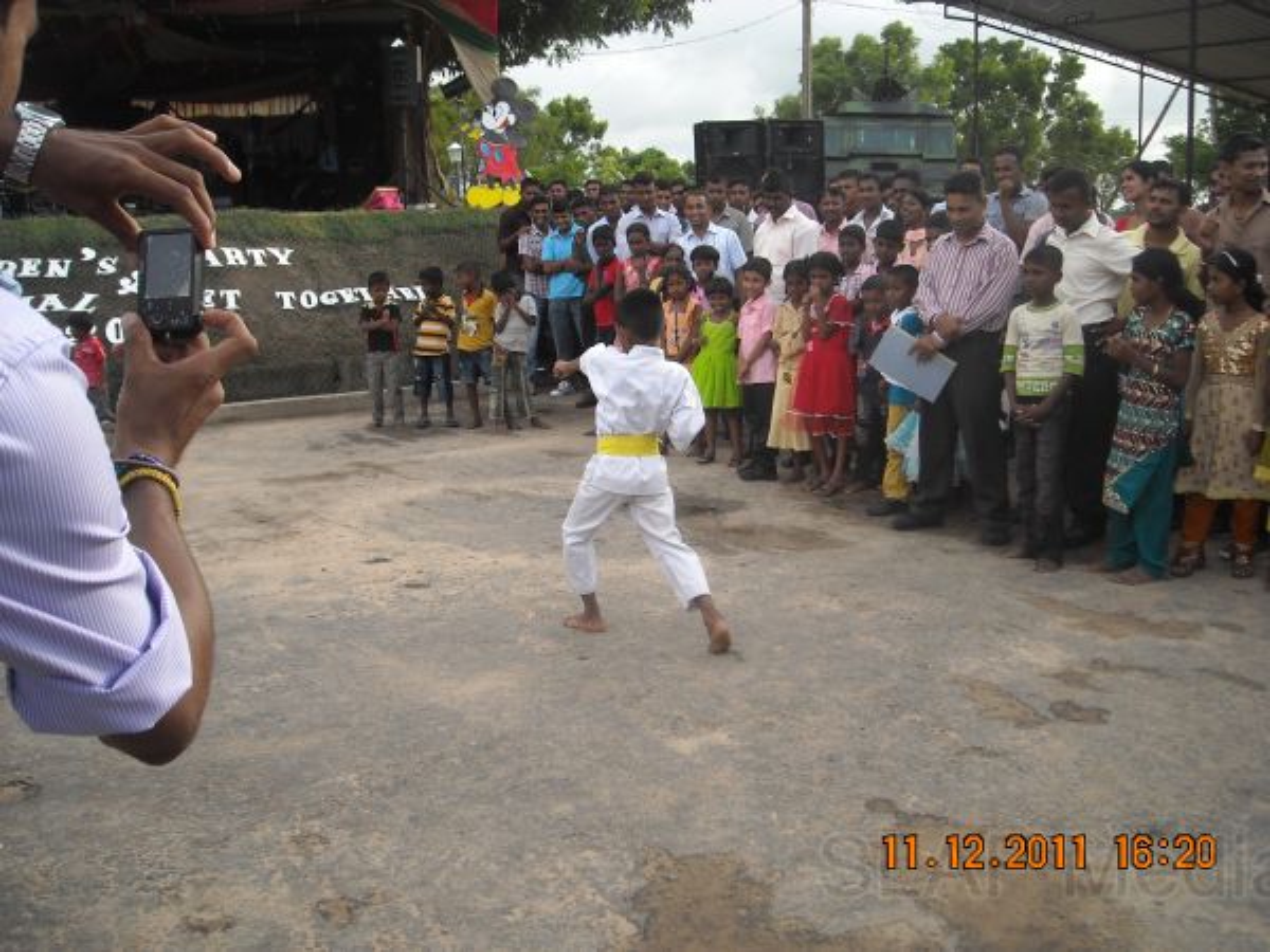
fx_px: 1284
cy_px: 476
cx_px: 635
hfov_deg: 52.6
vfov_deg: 40.7
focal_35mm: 35
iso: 64
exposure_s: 1/272
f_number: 2.8
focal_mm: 5.7
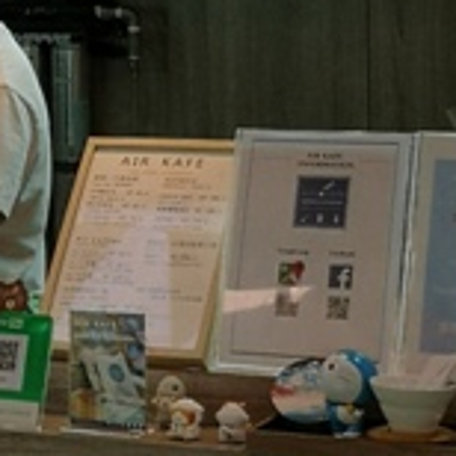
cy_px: -56
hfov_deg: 11.4
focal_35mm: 152
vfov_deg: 11.3
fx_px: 2265
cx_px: -27
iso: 50
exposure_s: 1/143
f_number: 1.8
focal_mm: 3.95
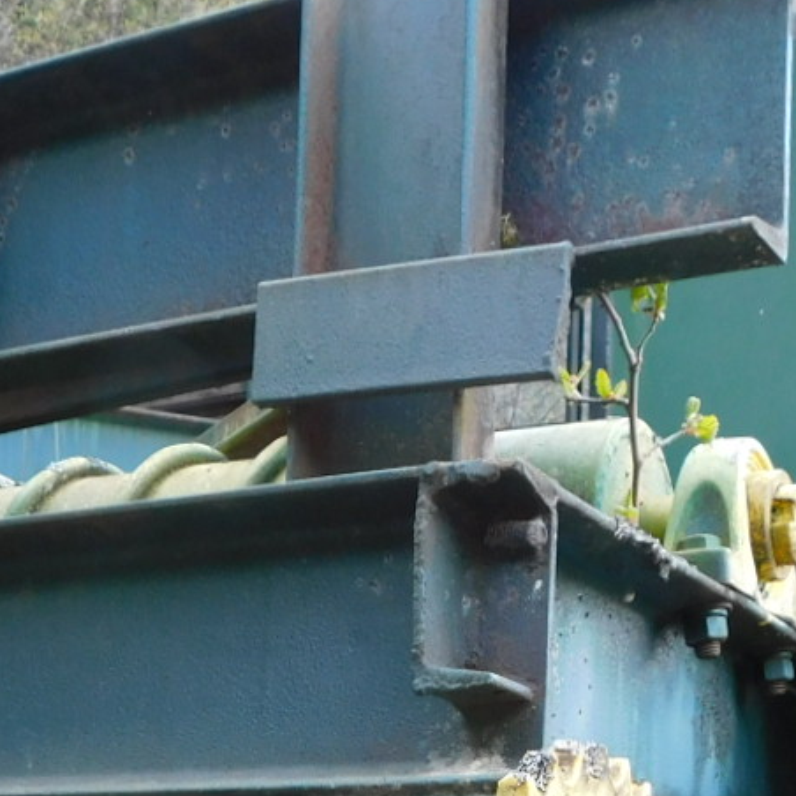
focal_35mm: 72
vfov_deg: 21.9
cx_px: 292
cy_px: 1002
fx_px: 1873
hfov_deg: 23.9
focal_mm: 4
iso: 125
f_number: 3
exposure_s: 1/80
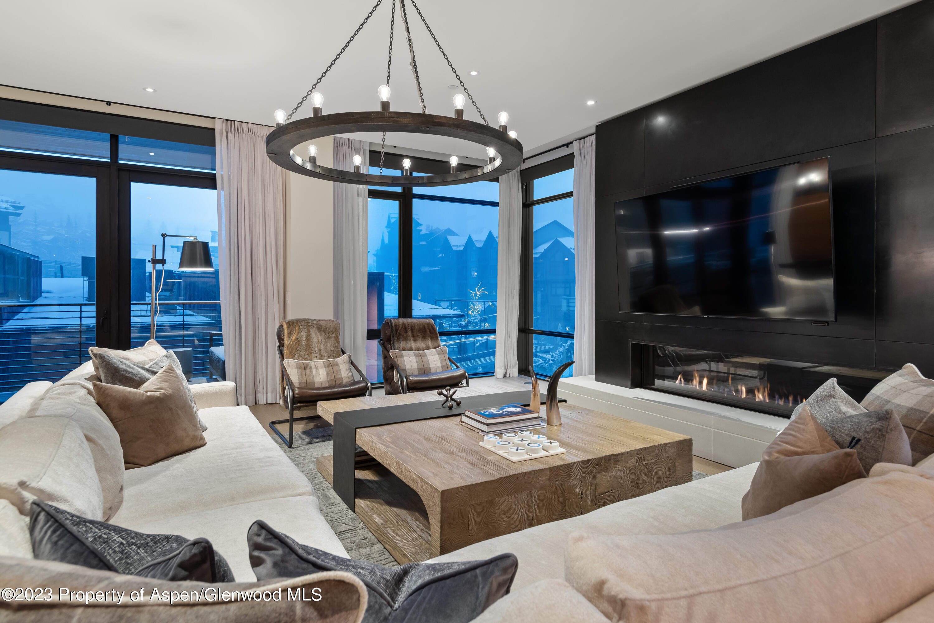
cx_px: 467
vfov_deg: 62.0
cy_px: 312
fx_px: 519
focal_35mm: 20
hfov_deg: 84.0
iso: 640
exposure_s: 1/1.25
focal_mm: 20
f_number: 7.1
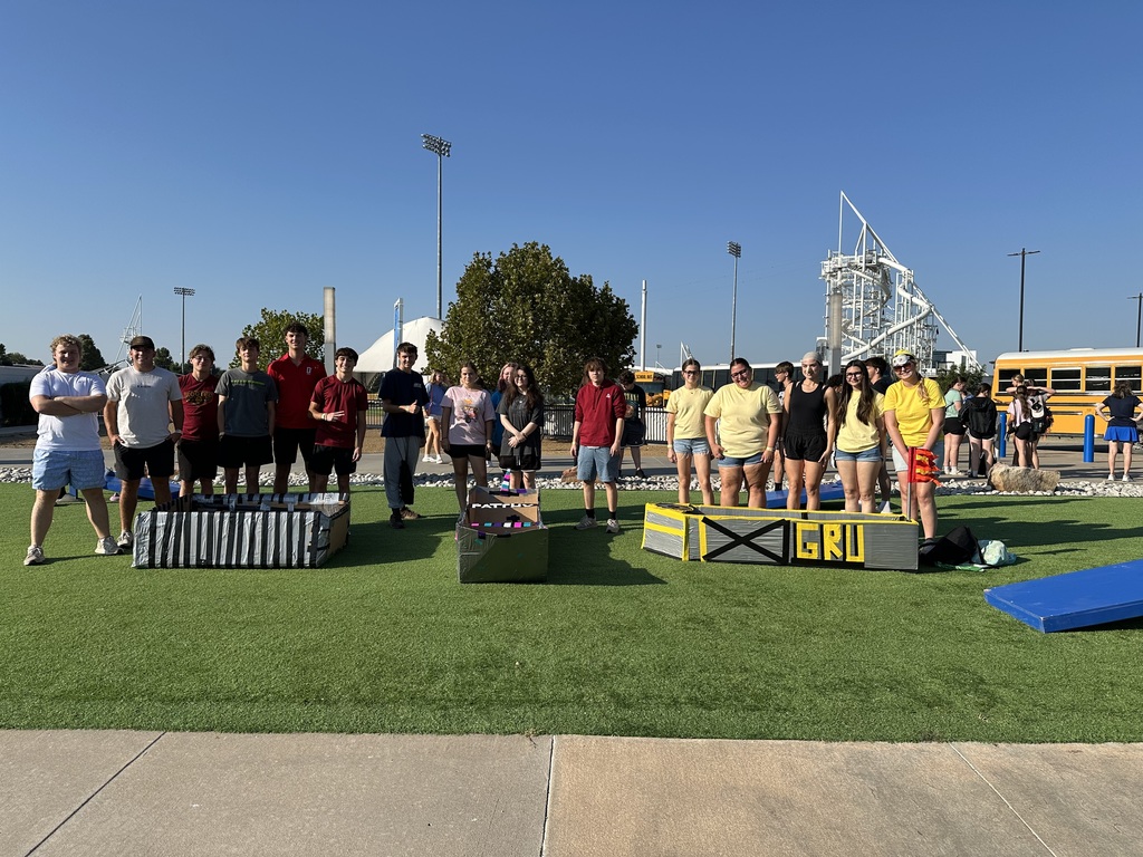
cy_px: 428
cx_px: 572
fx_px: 792
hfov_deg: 71.6
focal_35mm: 24
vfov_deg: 56.8
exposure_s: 1/5263
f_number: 1.78
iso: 80
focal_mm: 6.86
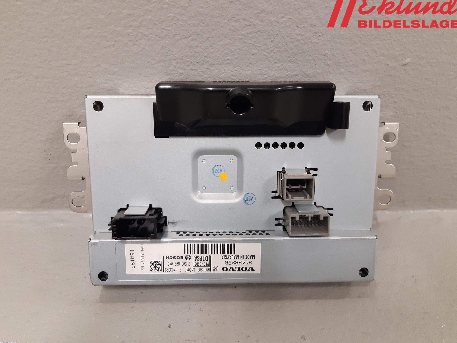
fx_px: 356
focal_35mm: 27
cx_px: 232
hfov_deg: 65.3
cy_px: 167
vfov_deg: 51.3
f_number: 1.7
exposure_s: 1/50
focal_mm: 3.93
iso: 250
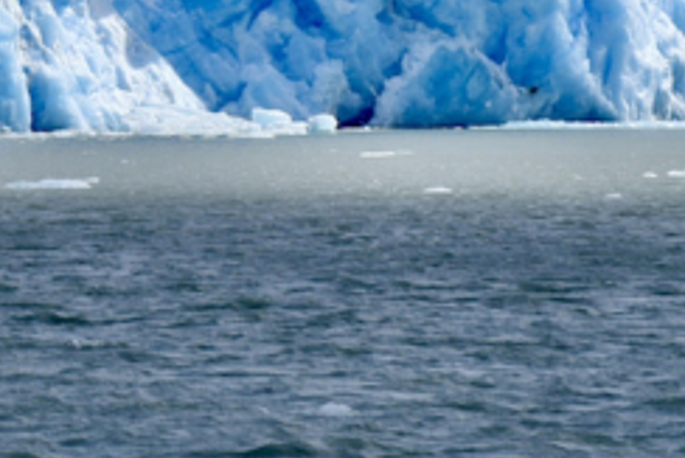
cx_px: -483
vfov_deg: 2.2
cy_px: -350
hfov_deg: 3.3
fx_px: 11670
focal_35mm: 613
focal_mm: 145
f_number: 8
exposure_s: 1/2000
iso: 250
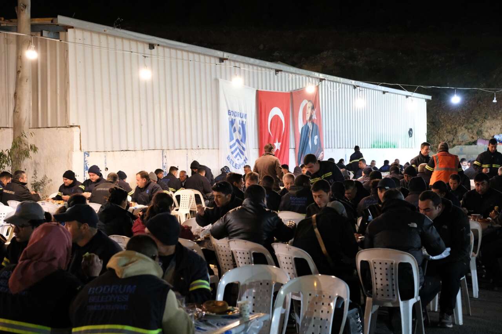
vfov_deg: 27.0
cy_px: 167
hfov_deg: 39.6
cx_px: 251
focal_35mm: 50
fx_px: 697
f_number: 3.6
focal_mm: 33
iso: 8000
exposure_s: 1/60
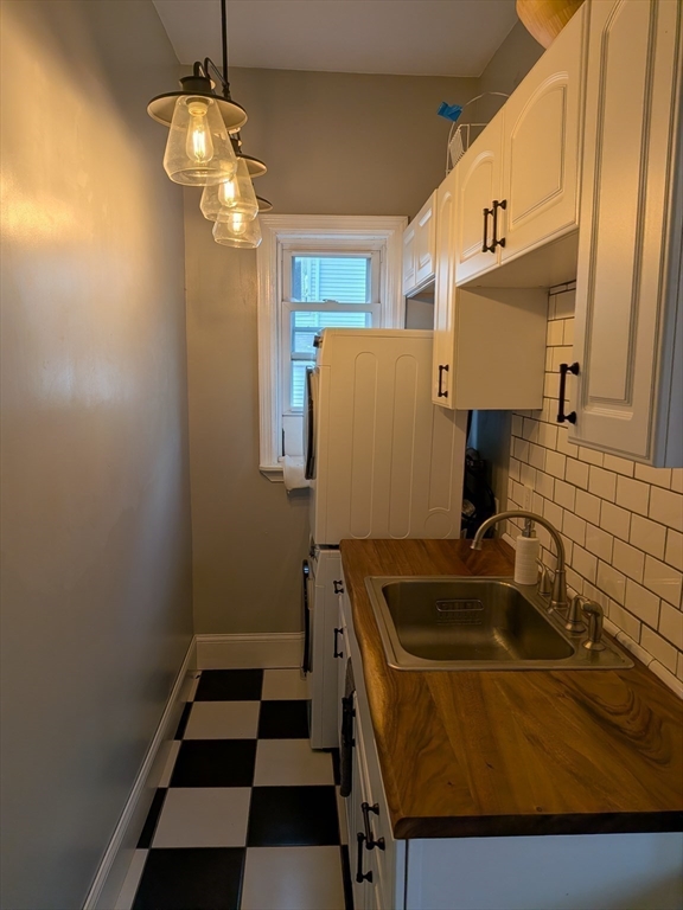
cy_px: 455
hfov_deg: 56.8
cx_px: 342
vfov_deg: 71.6
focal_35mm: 24
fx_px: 631
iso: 33
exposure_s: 1/1072
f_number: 1.7
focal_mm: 4.53
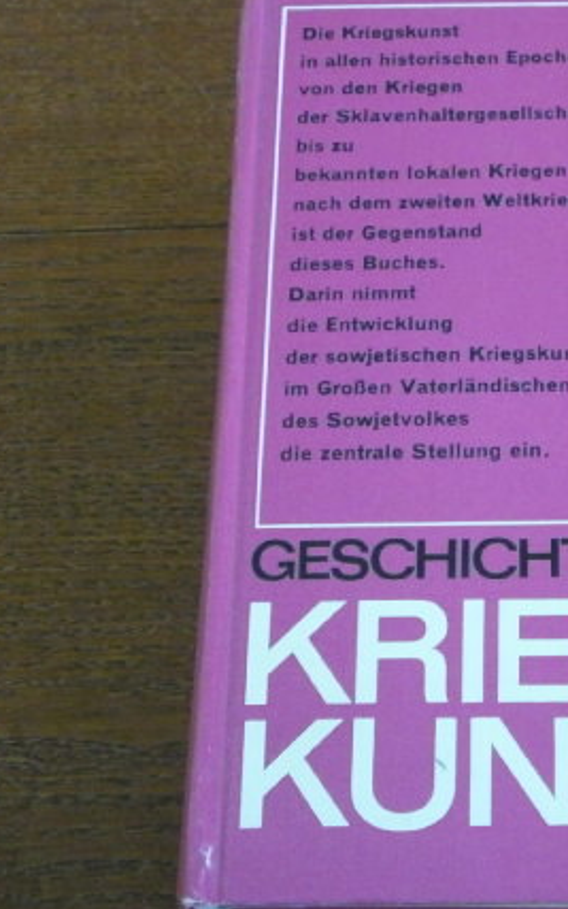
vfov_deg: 28.2
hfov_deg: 17.5
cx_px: 551
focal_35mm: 73
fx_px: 1807
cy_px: 434
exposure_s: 1/30
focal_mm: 8.1
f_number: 3.8
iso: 800
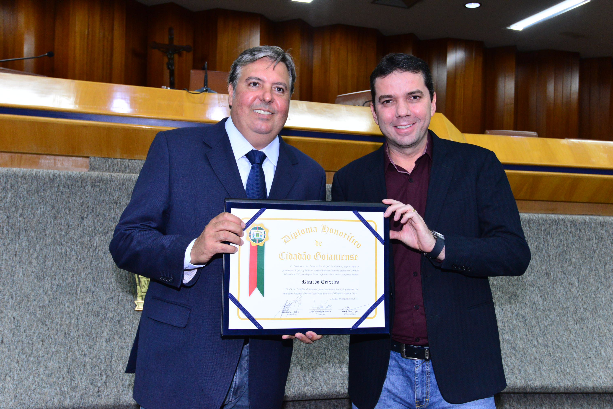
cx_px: 306
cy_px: 204
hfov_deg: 54.4
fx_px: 596
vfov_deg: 37.9
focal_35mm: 35
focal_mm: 35
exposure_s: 1/100
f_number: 7.1
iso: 3200
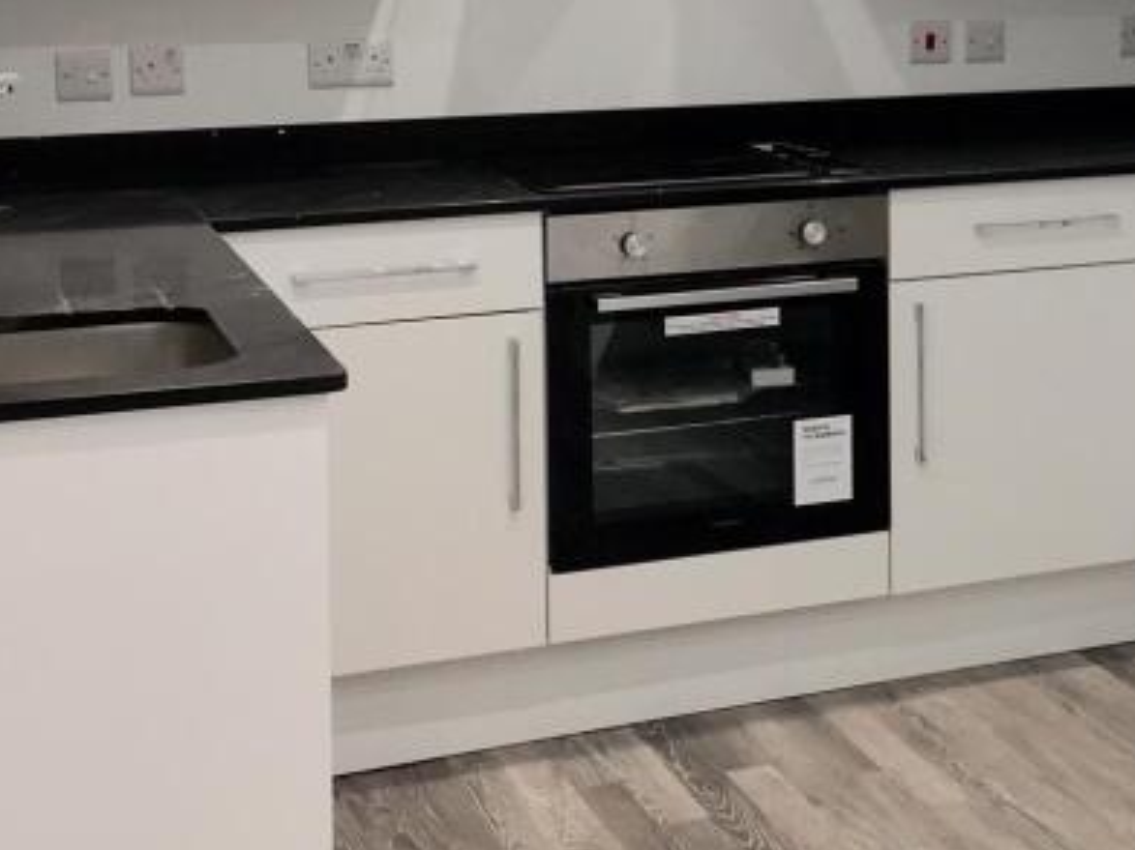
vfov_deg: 19.0
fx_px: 2491
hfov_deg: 24.5
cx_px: 1132
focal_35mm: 76
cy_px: 44
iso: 32
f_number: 2.2
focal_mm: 4.15
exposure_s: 1/50
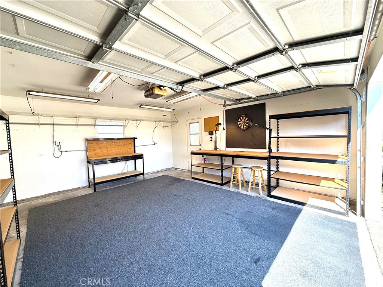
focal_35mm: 14
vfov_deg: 85.7
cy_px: 144
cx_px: 192
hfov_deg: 102.1
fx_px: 155
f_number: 2.2
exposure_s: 1/146
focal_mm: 2.22
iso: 64
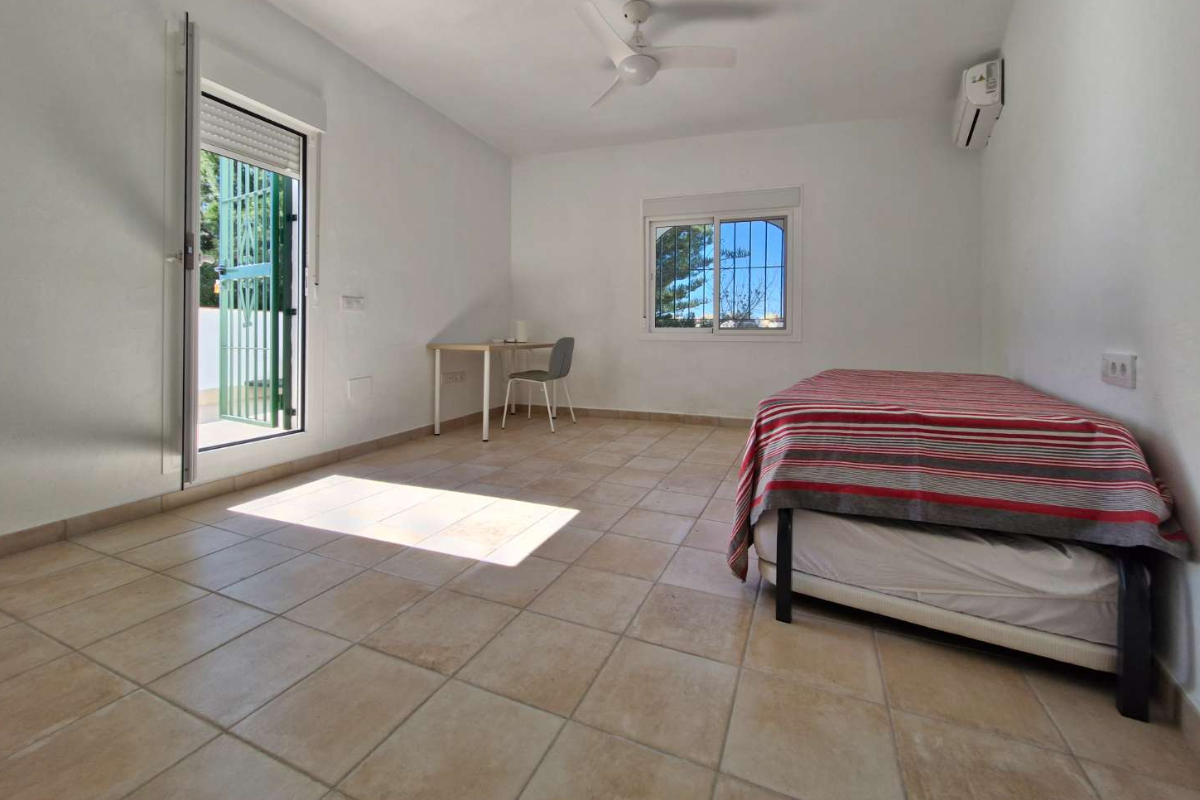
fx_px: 467
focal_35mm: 14
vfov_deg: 80.8
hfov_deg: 104.3
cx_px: 598
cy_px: 350
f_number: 2.2
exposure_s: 1/343
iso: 50
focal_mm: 1.74
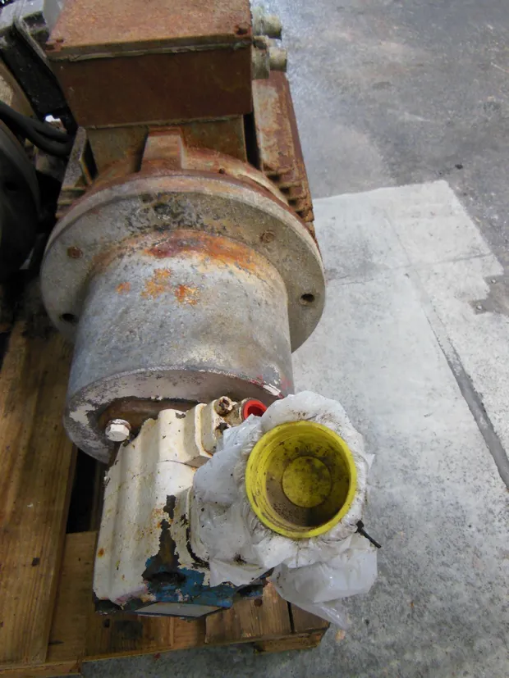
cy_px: 339
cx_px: 254
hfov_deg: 54.9
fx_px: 490
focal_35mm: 25
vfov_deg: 69.4
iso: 400
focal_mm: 4.5
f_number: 3.5
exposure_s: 1/30
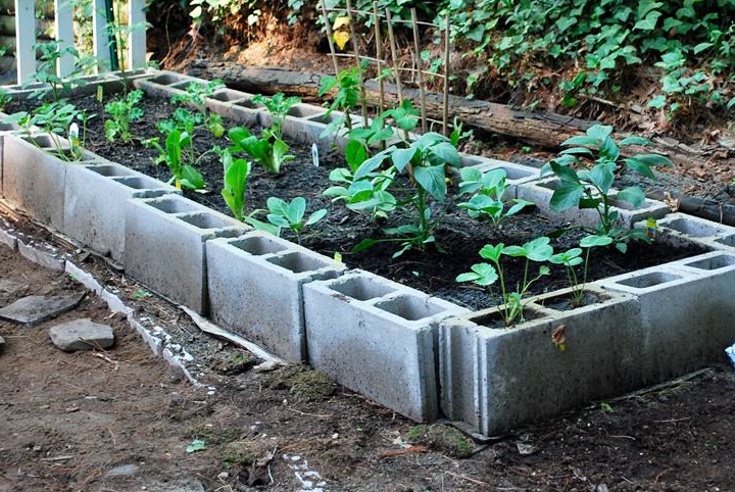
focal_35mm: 75
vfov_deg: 18.2
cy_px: 148
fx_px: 1527
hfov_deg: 27.1
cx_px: 362
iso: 400
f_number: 5.3
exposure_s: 1/50
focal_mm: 35
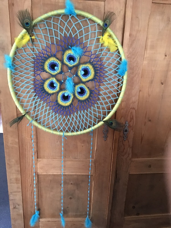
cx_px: 86
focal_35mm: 29
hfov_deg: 48.2
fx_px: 191
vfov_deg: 61.7
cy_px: 114
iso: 400
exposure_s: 1/17
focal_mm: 4.15
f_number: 2.2
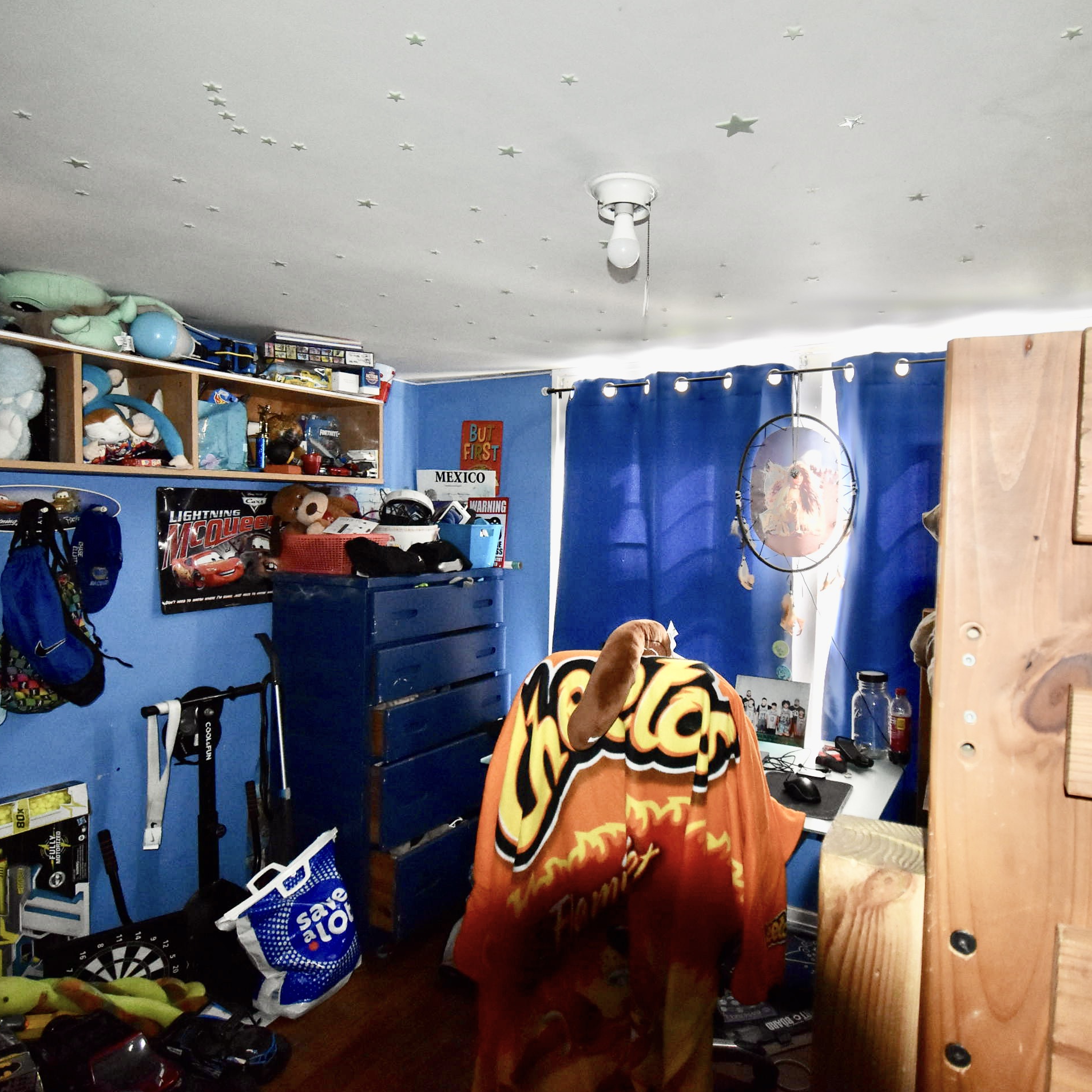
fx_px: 714
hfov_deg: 74.6
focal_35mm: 20
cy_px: 535
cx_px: 602
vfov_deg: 74.8
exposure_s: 1/60
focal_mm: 10
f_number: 4.5
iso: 1800
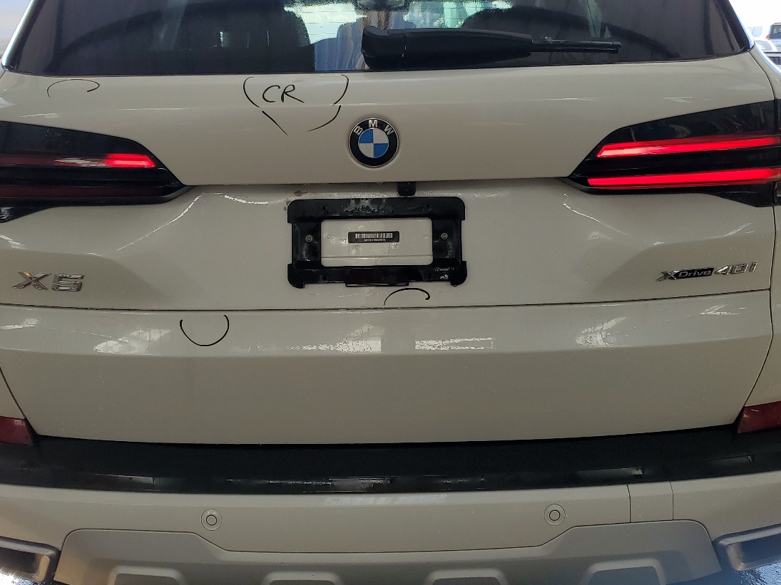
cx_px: 384
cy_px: 229
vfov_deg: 37.5
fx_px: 857
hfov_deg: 49.0
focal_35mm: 38
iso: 50
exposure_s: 1/588
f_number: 1.5
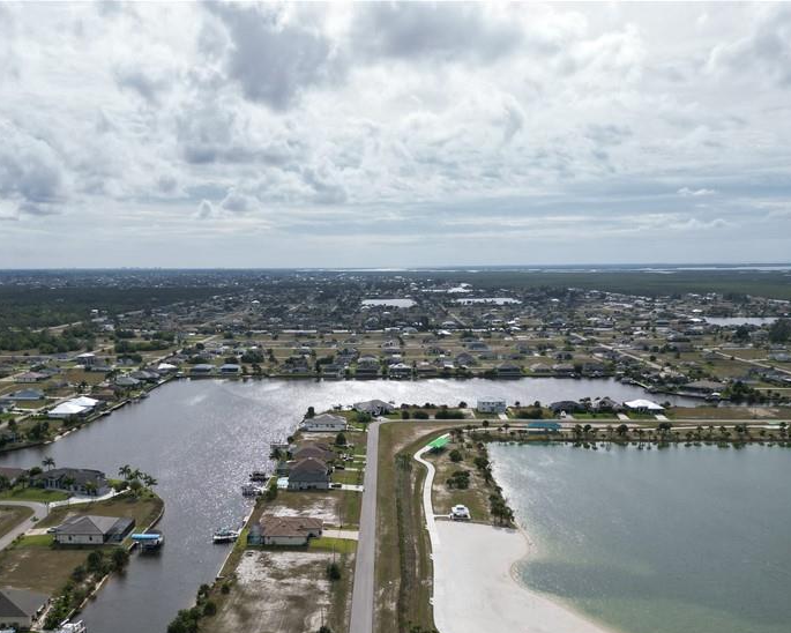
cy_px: 442
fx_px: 819
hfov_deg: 51.3
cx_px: 326
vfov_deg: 41.4
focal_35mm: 35
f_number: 1.7
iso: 150
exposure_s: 1/8000
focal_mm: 6.72
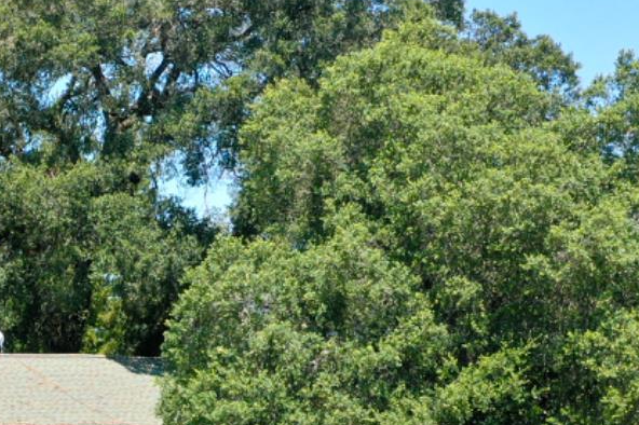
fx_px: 1259
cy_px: 512
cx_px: -45
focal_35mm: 71
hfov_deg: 26.5
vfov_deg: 18.2
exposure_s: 1/200
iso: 100
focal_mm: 10.26
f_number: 5.6
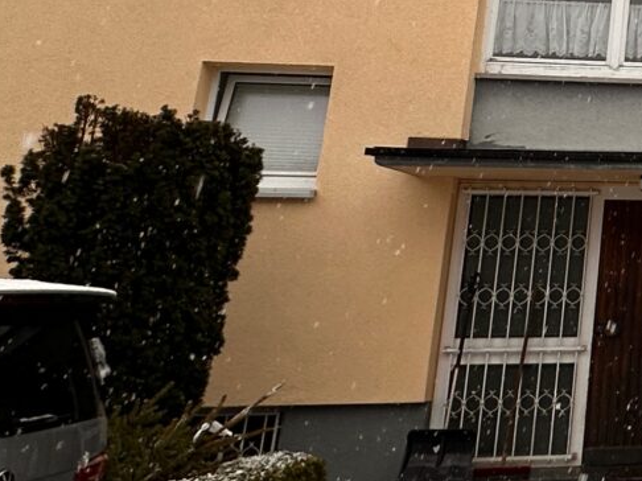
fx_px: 1094
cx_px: 1000
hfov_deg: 24.3
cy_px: -4
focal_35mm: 59
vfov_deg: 23.7
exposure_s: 1/217
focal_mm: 2.22
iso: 40
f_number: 2.2
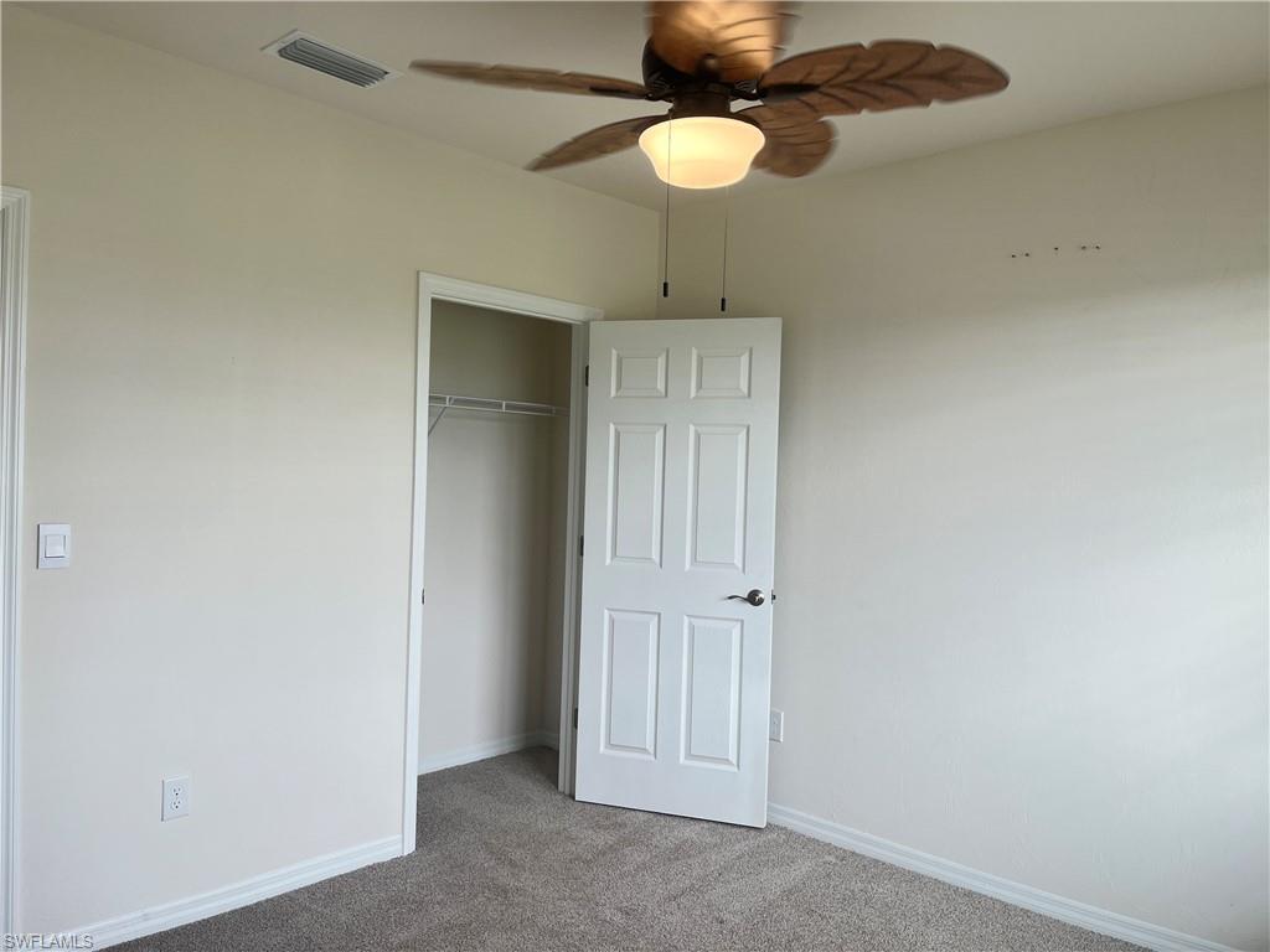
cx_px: 635
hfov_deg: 67.3
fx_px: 954
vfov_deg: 53.1
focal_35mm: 26
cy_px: 476
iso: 50
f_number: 1.6
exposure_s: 1/120
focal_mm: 5.1
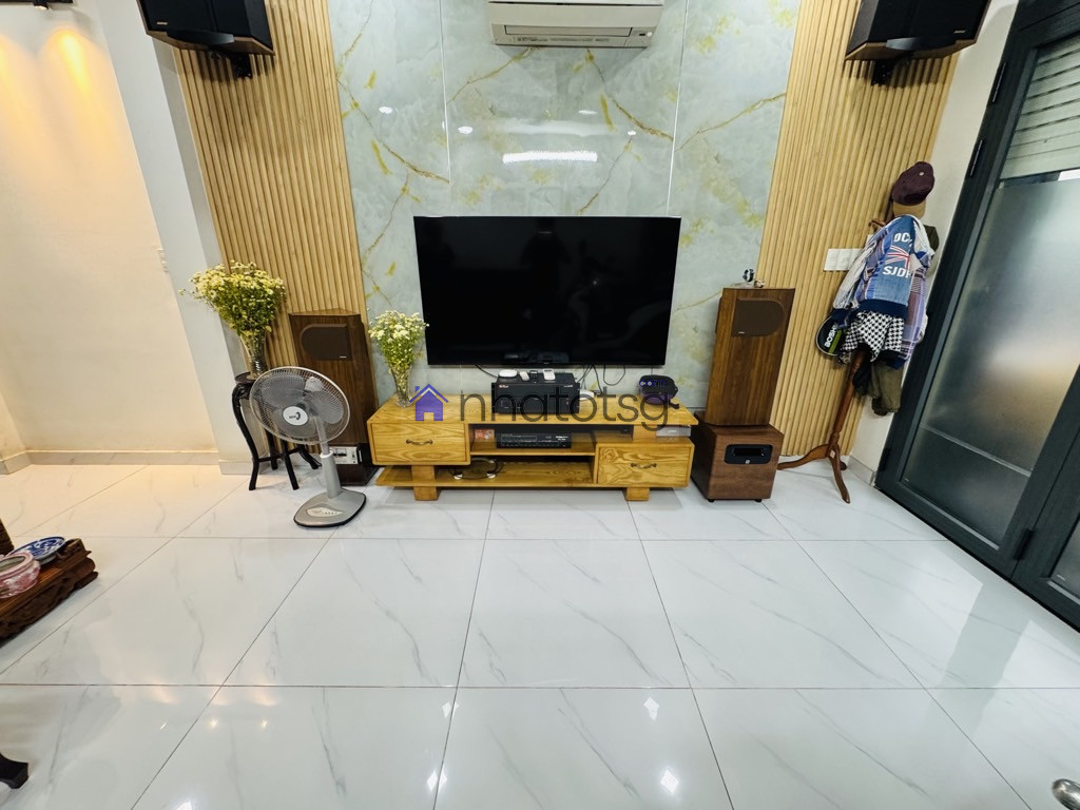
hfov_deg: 102.1
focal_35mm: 14
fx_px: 437
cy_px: 405
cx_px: 540
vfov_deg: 85.7
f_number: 2.2
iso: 200
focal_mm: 2.22
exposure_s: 1/50
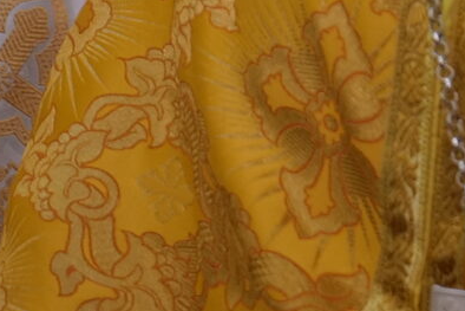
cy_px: -72
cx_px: -317
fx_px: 1680
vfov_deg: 10.4
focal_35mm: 130
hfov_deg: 14.3
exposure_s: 1/60
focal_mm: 20
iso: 1250
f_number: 3.5
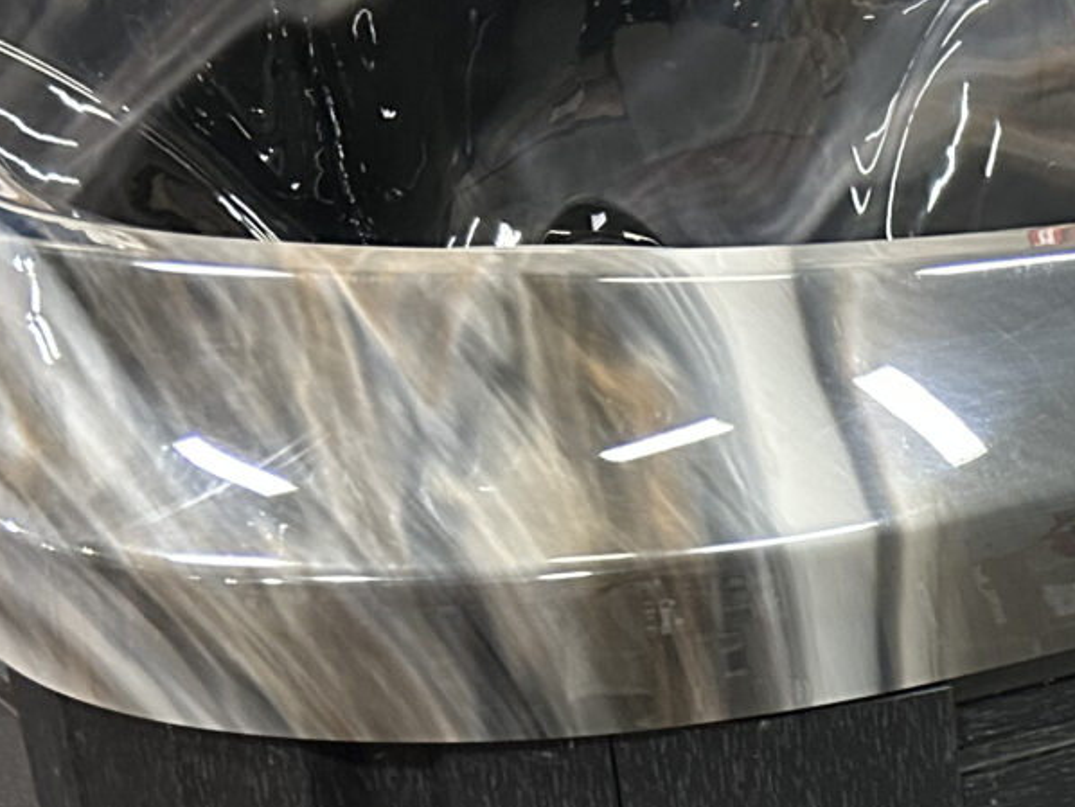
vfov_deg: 15.7
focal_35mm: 89
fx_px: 2765
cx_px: 1381
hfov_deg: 20.2
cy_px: 1064
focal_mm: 5.7
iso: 400
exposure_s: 1/40
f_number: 1.5
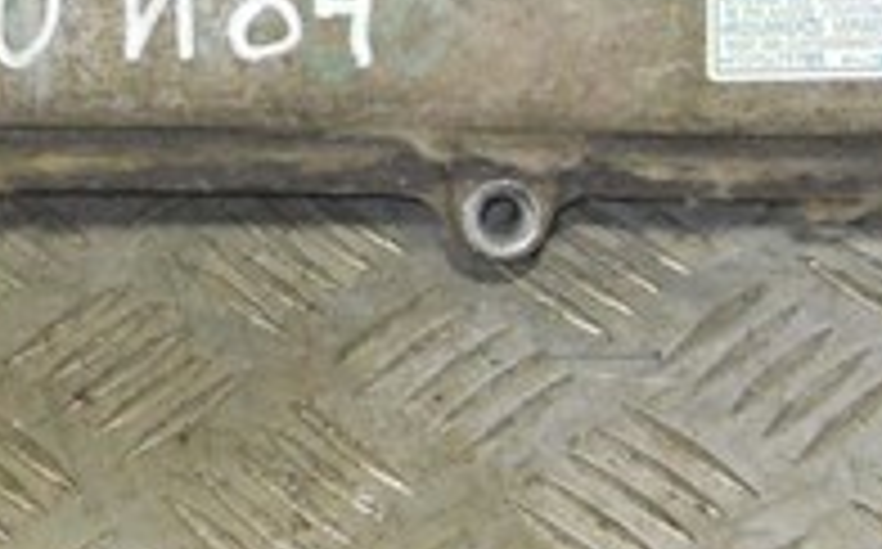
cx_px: 158
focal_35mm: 142
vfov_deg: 8.9
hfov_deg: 14.6
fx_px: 3409
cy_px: -396
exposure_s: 1/30
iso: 250
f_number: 3.1
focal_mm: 6.72
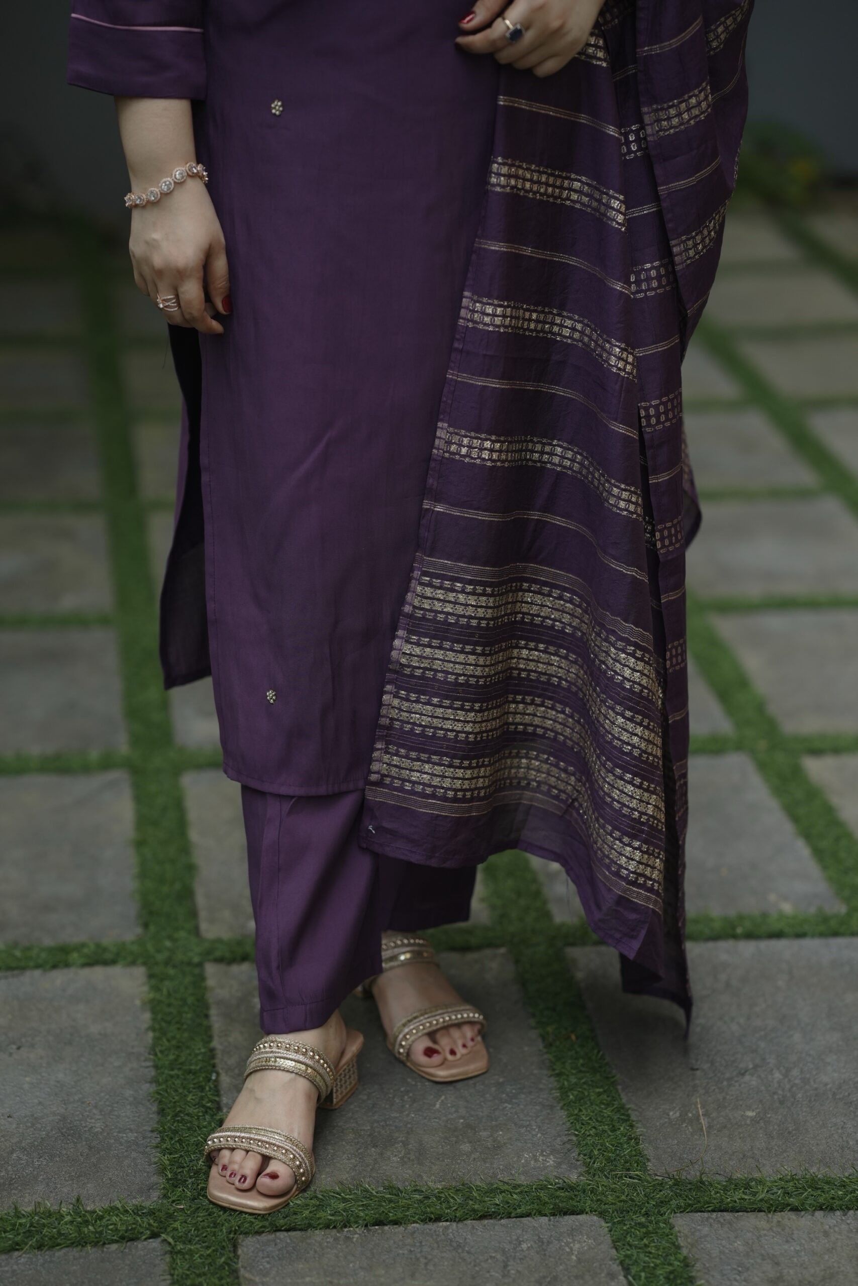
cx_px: 429
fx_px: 3038
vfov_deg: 23.9
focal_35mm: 85
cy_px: 643
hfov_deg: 16.1
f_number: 2.2
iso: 500
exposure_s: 1/1250
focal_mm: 85
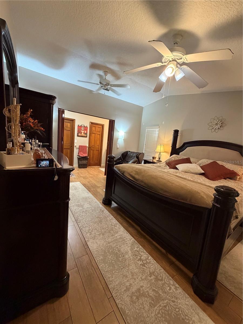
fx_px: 131
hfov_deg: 85.7
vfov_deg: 102.1
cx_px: 122
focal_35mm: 14
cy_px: 162
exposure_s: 1/60
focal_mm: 2.22
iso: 500
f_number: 2.2
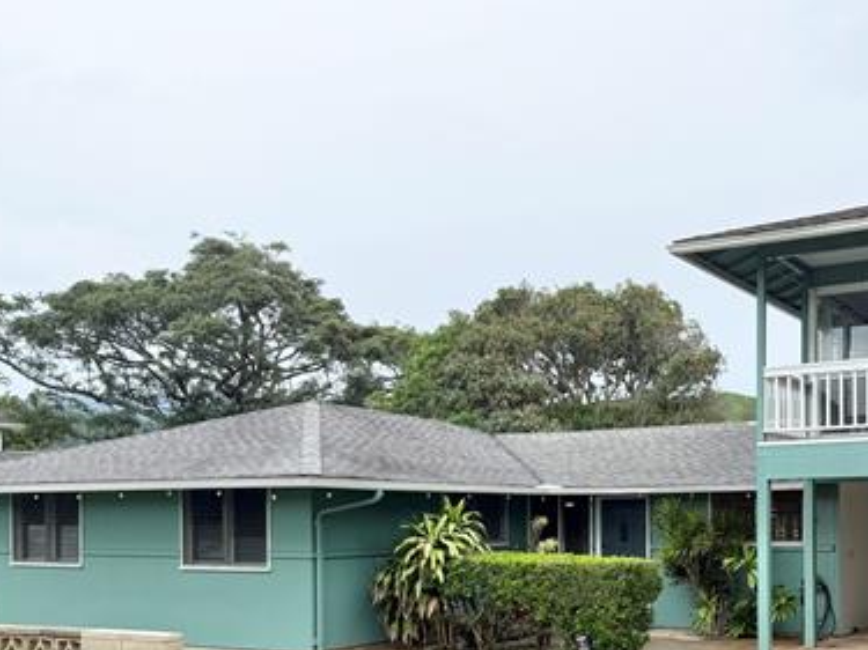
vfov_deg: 34.2
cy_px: 511
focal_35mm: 41
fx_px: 1028
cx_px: 687
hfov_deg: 43.7
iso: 80
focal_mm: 6.76
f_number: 1.78
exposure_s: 1/2703
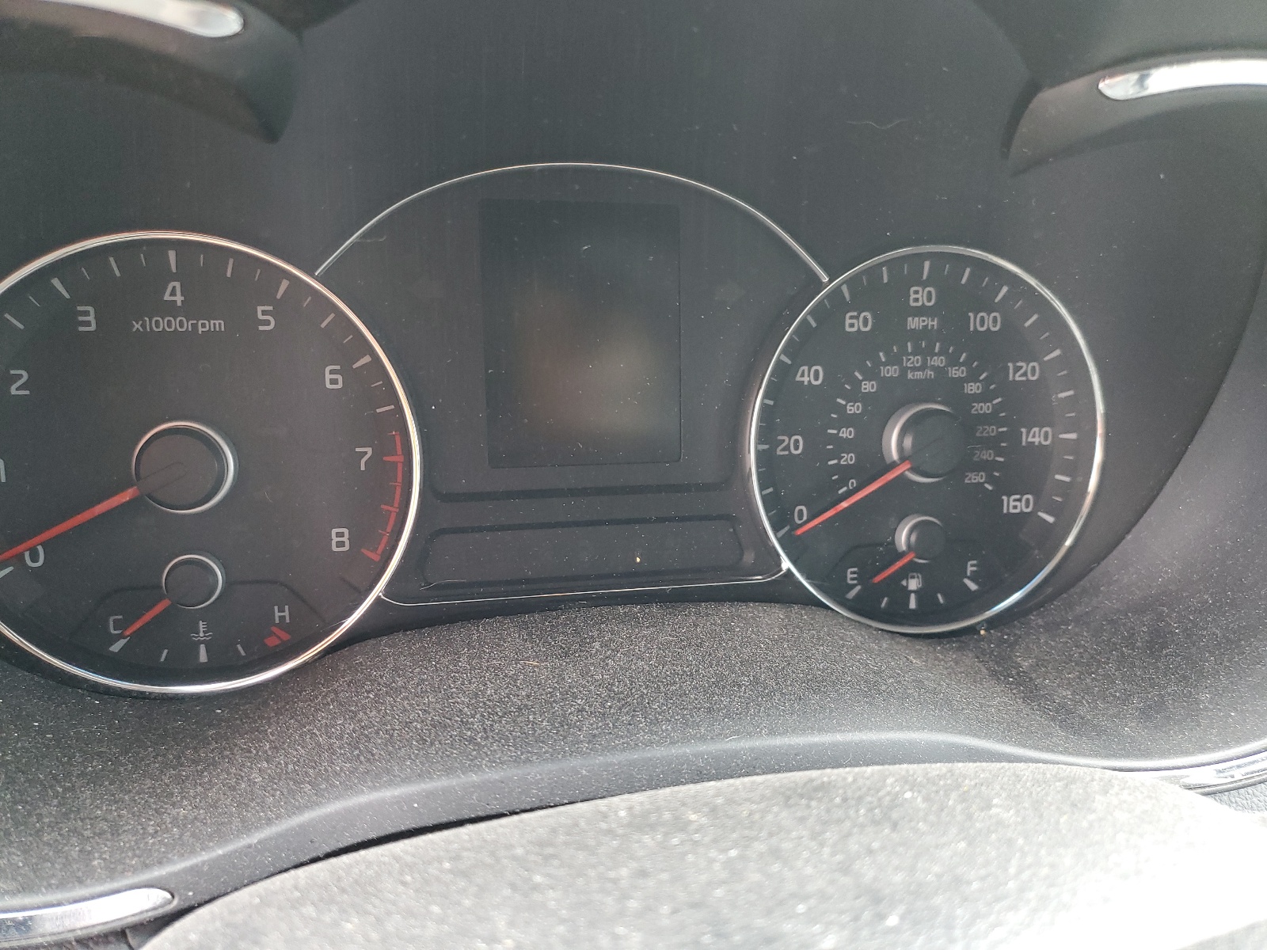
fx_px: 952
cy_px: 475
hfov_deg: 67.3
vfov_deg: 53.1
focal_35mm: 26
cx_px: 634
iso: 129
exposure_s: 1/60.2
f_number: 1.5
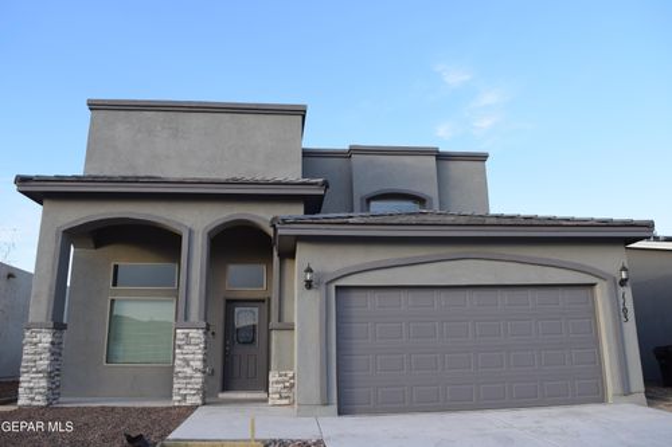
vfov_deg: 47.9
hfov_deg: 67.4
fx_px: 504
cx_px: 336
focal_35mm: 27
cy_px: 224
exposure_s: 1/250
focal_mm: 18
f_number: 8
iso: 400
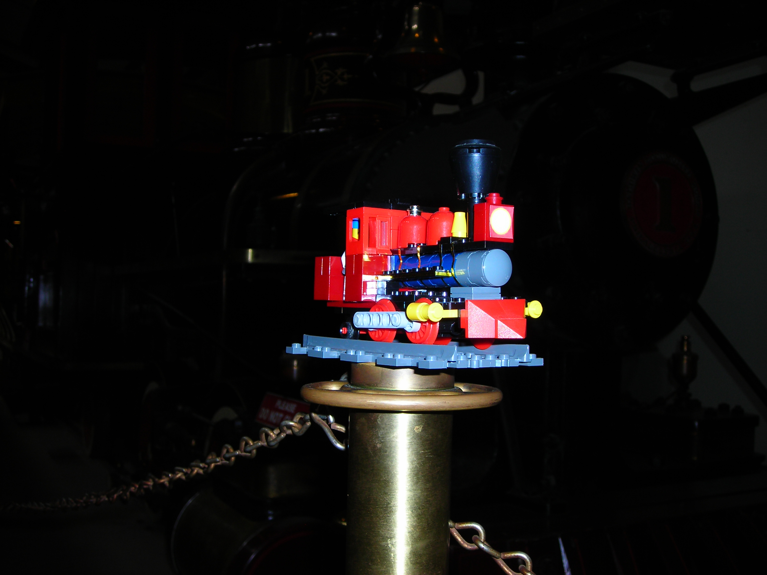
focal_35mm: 41
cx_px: 384
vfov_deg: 35.1
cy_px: 288
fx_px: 908
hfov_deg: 45.8
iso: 50
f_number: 3.3
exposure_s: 1/60.1
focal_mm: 6.8
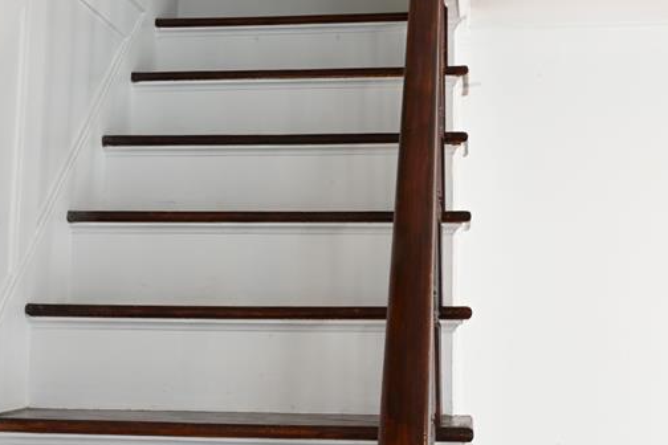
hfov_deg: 31.9
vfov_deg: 21.4
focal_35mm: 63
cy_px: 123
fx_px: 1169
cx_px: 322
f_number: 22
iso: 250
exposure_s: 1/2
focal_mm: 31
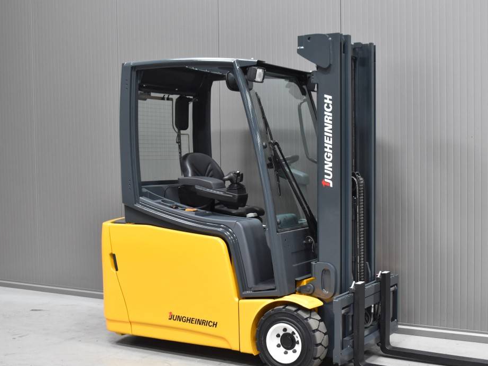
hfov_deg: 37.7
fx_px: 714
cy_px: 203
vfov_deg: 28.7
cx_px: 275
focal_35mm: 51
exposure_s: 1/30
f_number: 5
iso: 1600
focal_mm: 27
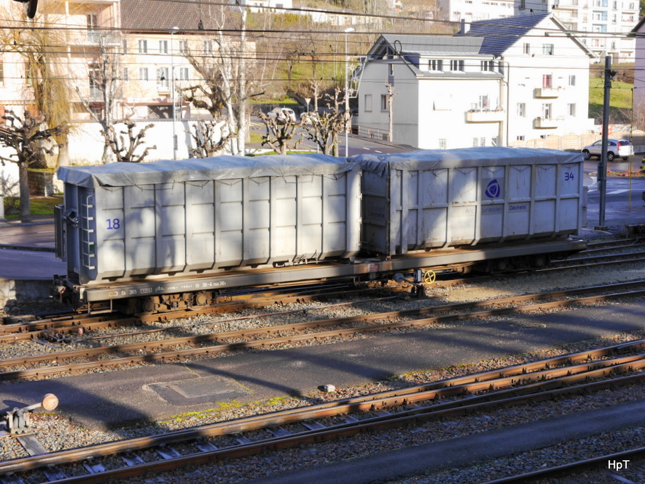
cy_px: 242
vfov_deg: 26.1
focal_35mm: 56
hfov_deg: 34.3
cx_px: 322
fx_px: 1043
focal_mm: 28
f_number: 6.3
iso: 160
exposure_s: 1/200
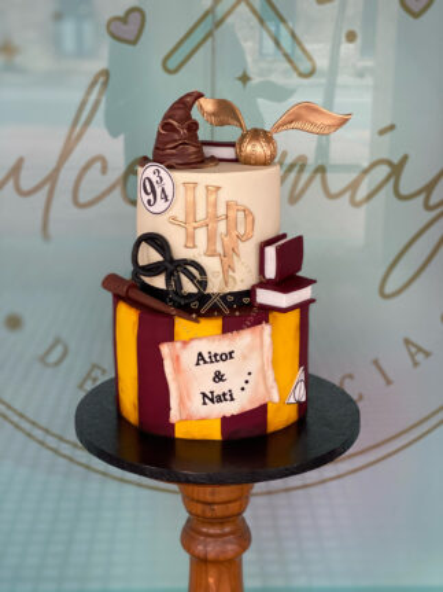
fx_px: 888
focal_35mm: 52
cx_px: 222
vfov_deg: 36.8
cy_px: 296
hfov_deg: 28.0
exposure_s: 1/122
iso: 100
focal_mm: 6
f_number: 2
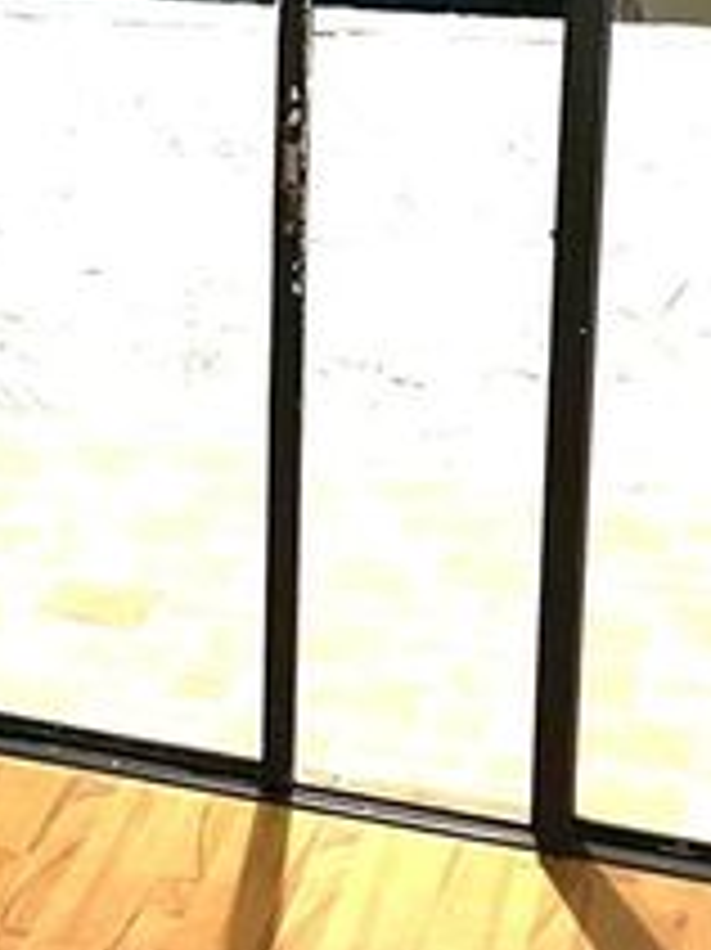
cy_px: 38
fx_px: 2166
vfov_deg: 23.8
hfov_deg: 18.0
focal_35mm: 79
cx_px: -58
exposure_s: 1/29
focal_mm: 5.1
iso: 640
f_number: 1.6
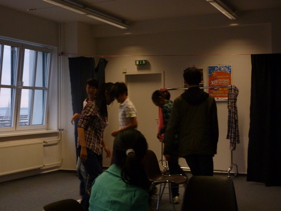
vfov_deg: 26.6
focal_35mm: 55
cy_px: 106
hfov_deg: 34.9
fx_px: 446
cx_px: 140
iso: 400
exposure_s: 1/60
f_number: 3.9
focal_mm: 9.1
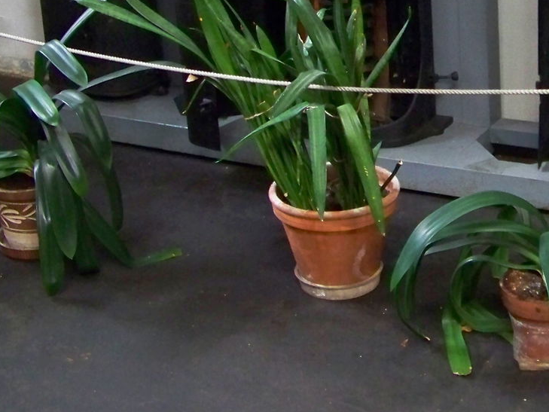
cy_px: 39
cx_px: 441
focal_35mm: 79
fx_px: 1253
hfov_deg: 24.3
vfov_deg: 18.4
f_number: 2.8
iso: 400
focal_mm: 5.85
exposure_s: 1/20
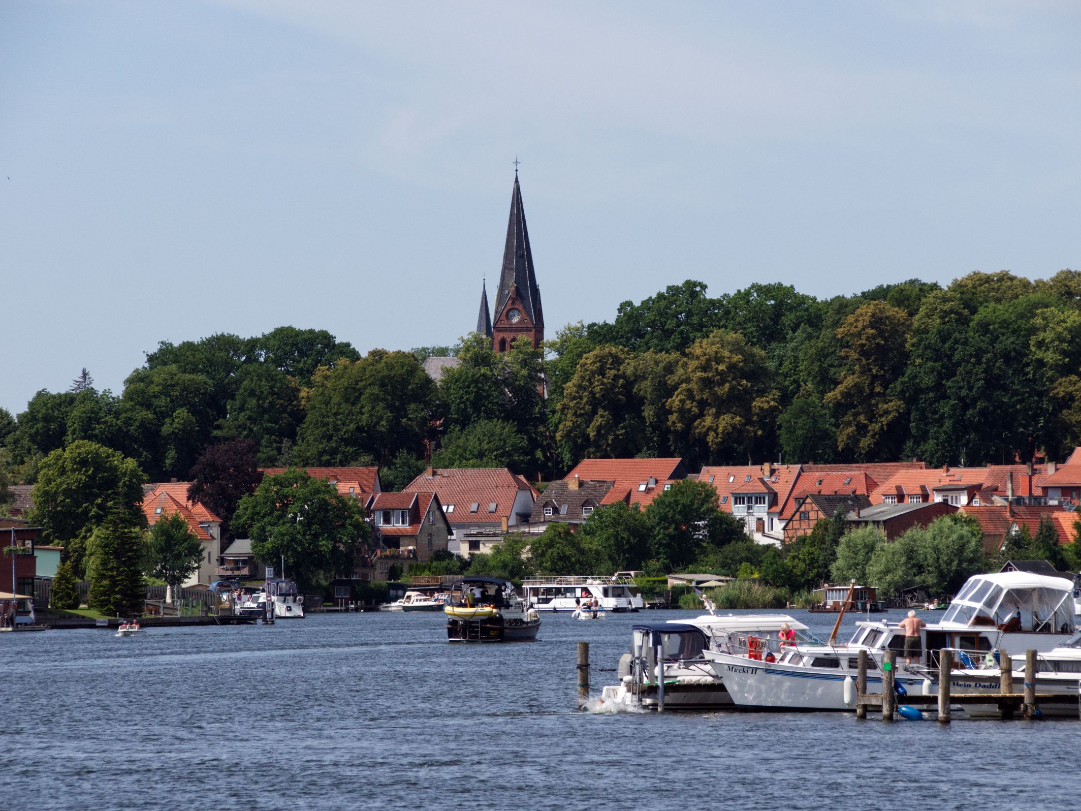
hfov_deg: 8.1
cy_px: 406
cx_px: 571
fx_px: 7620
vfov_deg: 6.1
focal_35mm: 244
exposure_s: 1/1000
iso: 400
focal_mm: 150
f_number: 10
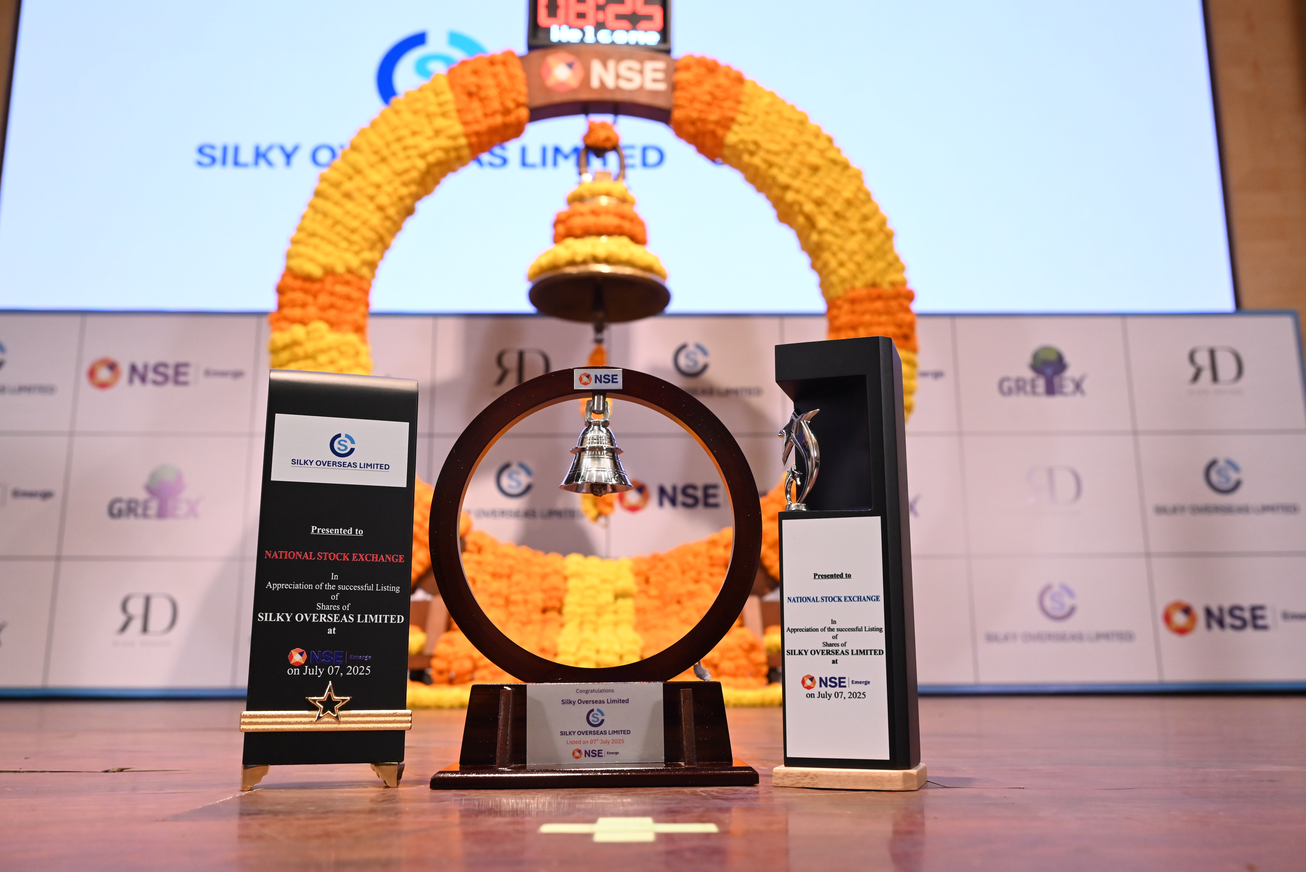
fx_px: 1143
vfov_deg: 41.7
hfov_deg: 59.5
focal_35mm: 32
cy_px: 436
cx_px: 653
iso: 2500
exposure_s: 1/125
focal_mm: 31.5
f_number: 5.6
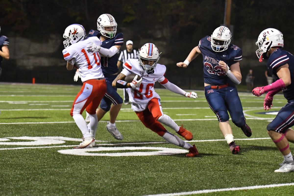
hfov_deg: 15.9
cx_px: 147
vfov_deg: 10.6
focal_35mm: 129
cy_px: 98
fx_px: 1053
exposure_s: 1/1000
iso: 6400
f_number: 2.8
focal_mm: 86
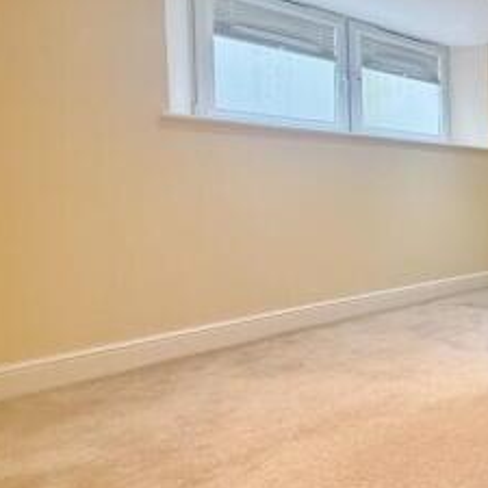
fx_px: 510
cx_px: 585
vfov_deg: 50.9
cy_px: 207
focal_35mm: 32
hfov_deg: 38.2
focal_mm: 2.22
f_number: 2.2
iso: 400
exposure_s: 1/60
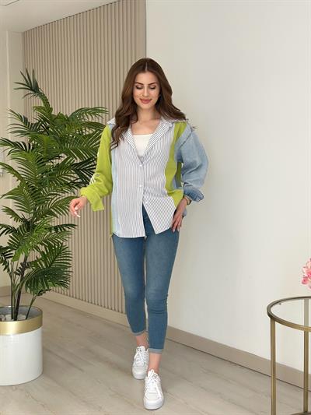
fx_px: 575
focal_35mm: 48
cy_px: 208
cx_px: 156
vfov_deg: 39.6
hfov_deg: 30.3
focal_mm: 6.86
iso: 80
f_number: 1.78
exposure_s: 1/489
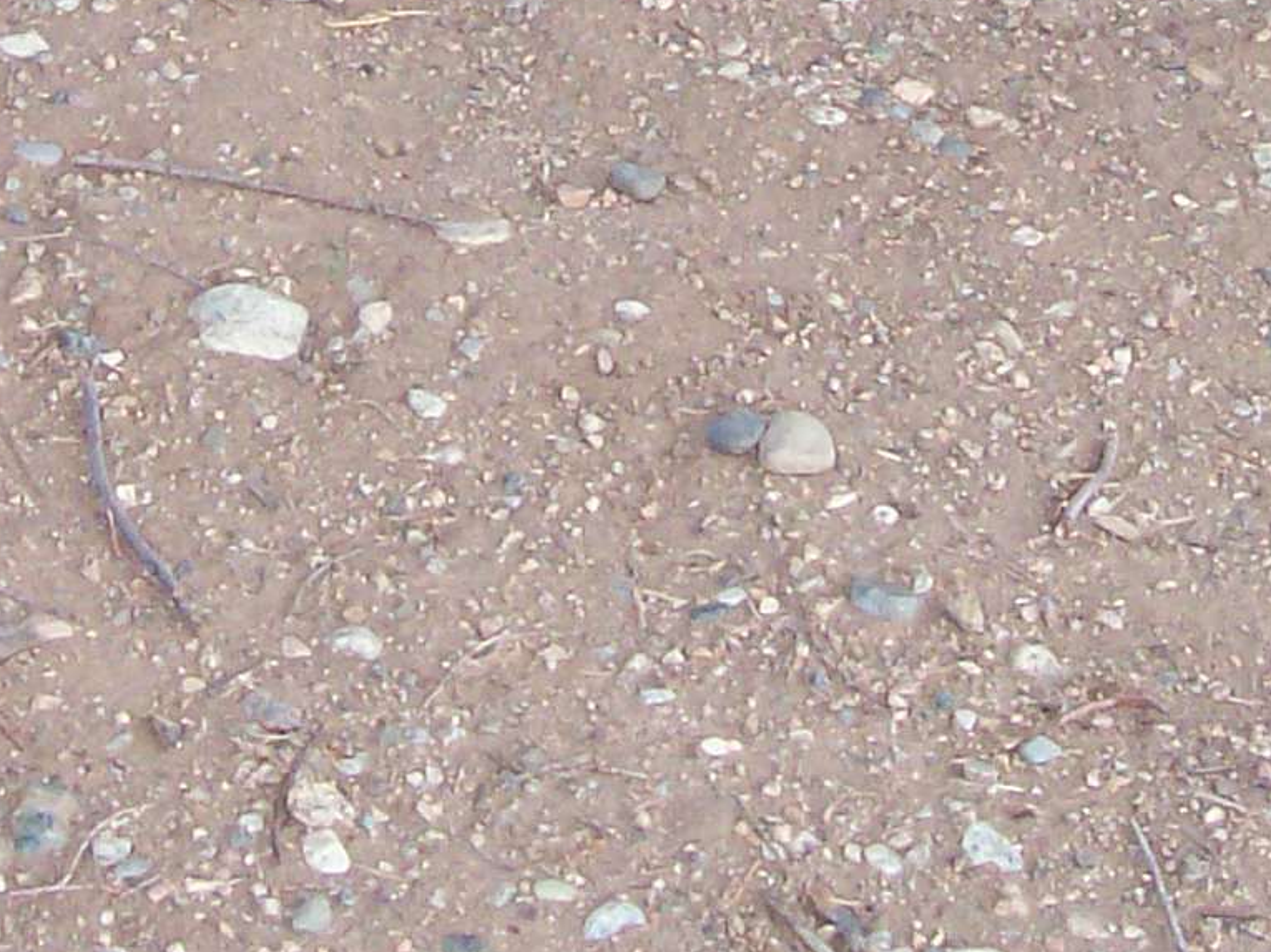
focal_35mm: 134
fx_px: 4918
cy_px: -432
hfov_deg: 14.7
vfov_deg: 10.7
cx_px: 478
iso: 140
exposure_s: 1/78.1
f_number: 2.7
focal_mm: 6
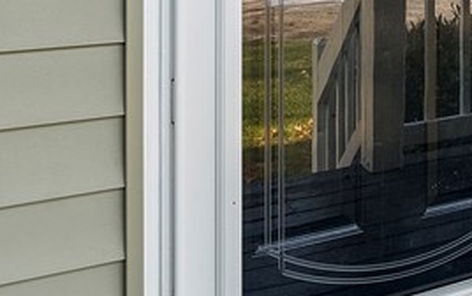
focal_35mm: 66
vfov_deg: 18.2
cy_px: -102
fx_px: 850
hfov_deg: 26.2
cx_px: 623
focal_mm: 16
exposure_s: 1/20
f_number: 8
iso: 800
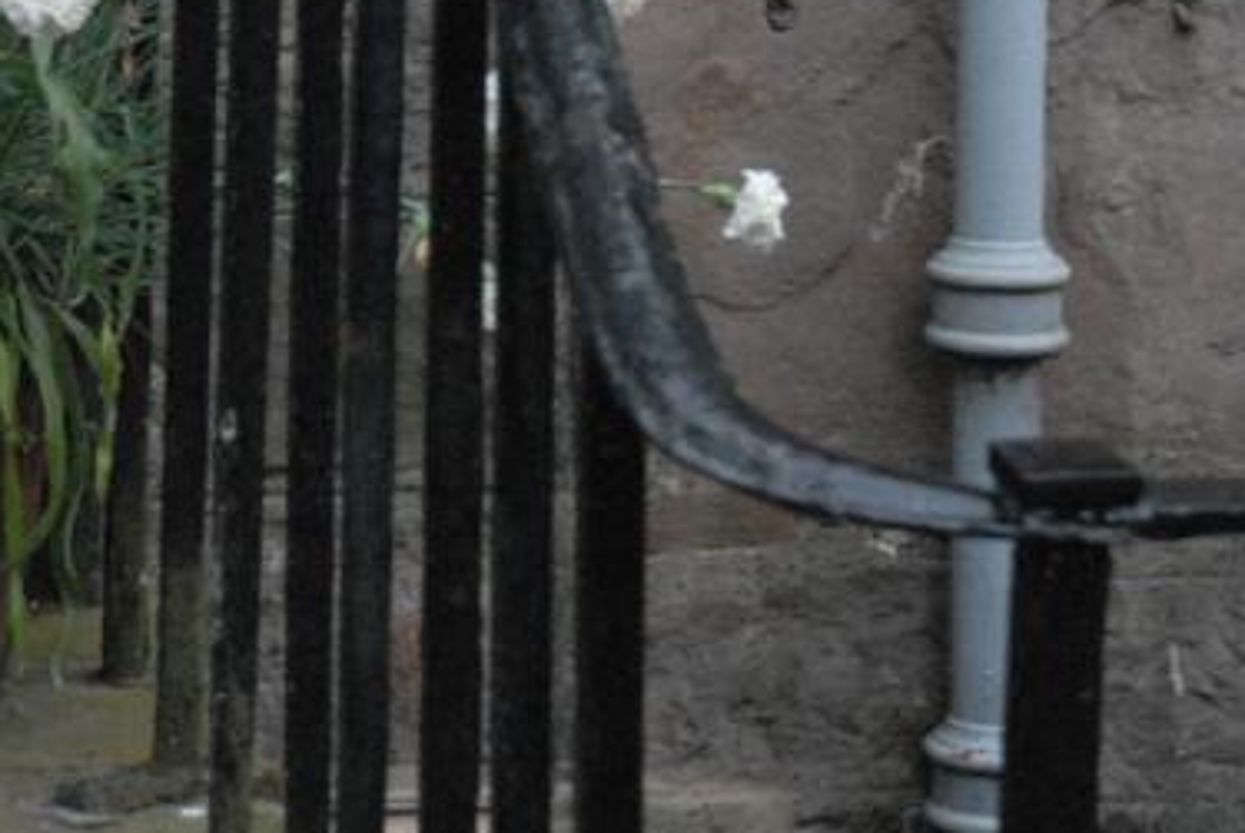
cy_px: -330
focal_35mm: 151
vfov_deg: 8.9
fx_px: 5243
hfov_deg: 13.2
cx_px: -171
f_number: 4.2
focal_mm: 35
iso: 1600
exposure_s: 1/45
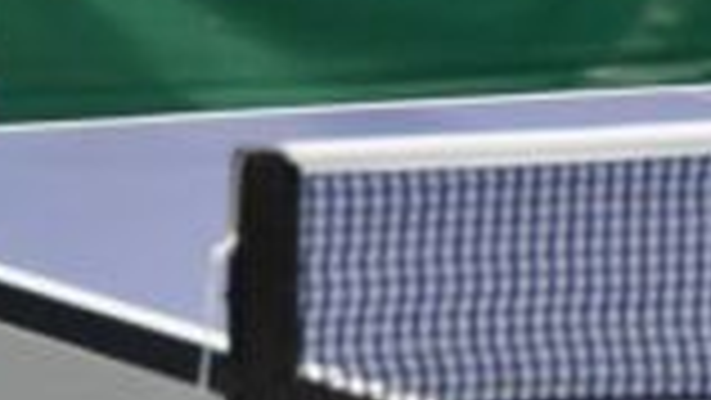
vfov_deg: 2.1
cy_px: -461
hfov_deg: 3.8
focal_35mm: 568
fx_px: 10712
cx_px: 279
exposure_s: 1/60
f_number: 5.3
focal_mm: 95
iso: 3200
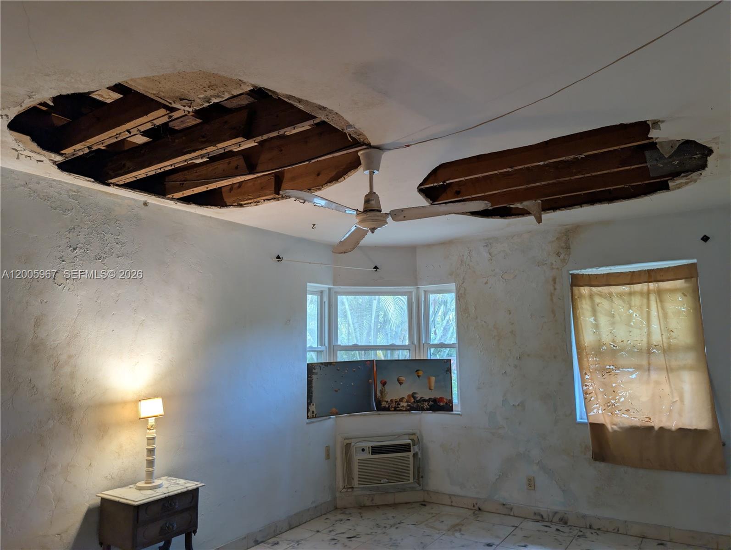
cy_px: 275
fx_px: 508
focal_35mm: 24
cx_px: 366
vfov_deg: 56.9
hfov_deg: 71.5
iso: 180
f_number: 1.68
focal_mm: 6.9
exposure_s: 1/120
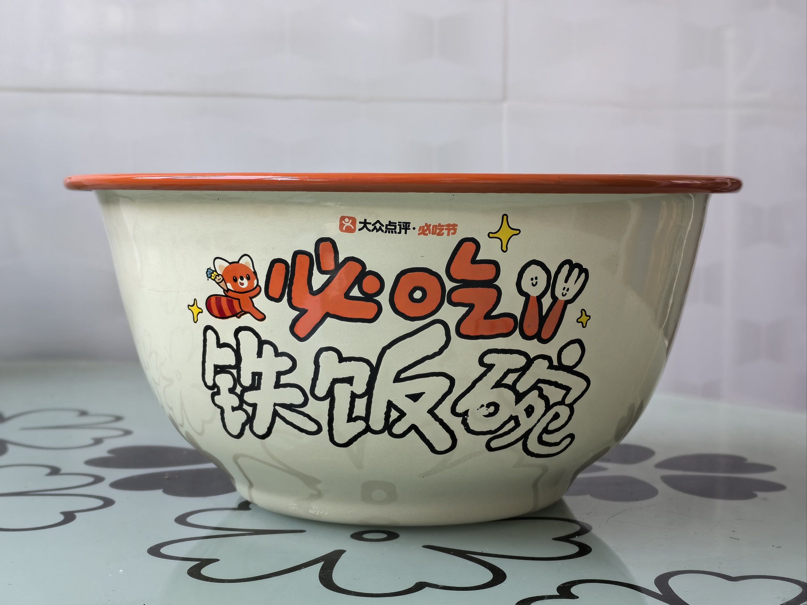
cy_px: 302
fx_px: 1399
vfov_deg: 24.4
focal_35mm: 60
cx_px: 404
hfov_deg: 32.2
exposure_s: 1/100
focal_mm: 5.75
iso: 80
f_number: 2
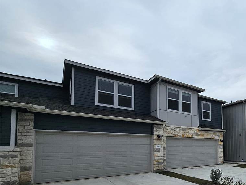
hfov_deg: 66.8
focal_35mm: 22
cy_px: 139
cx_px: 208
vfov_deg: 58.0
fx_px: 156
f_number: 2.2
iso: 50
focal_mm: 2.2
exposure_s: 1/2423
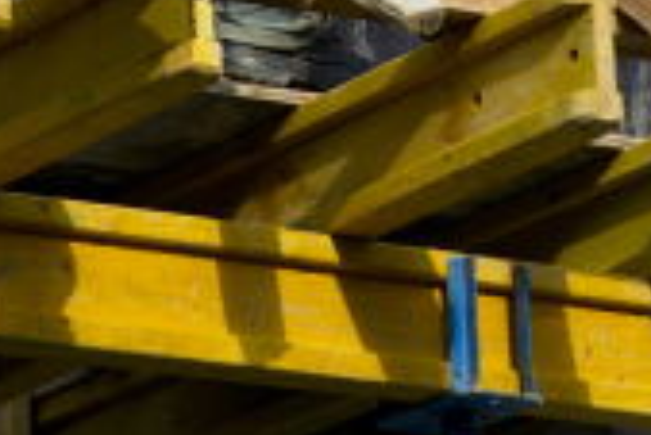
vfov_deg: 4.1
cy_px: -495
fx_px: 5991
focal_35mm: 331
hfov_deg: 6.2
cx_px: 716
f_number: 4
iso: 200
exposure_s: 1/1500
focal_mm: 70
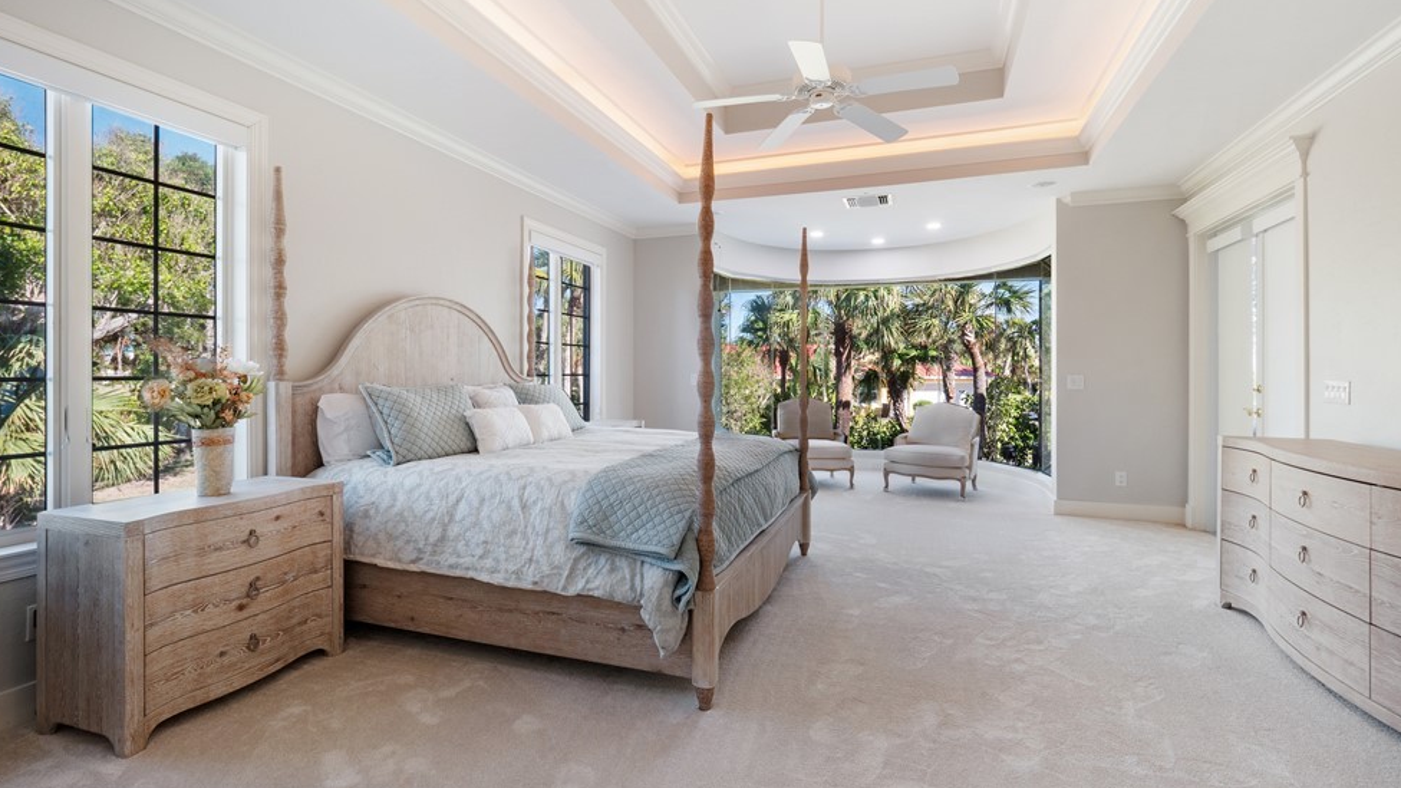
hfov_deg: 99.4
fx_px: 594
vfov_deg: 67.1
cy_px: 382
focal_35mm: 16
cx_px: 715
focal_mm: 7
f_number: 7.1
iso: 200
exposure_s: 1/5
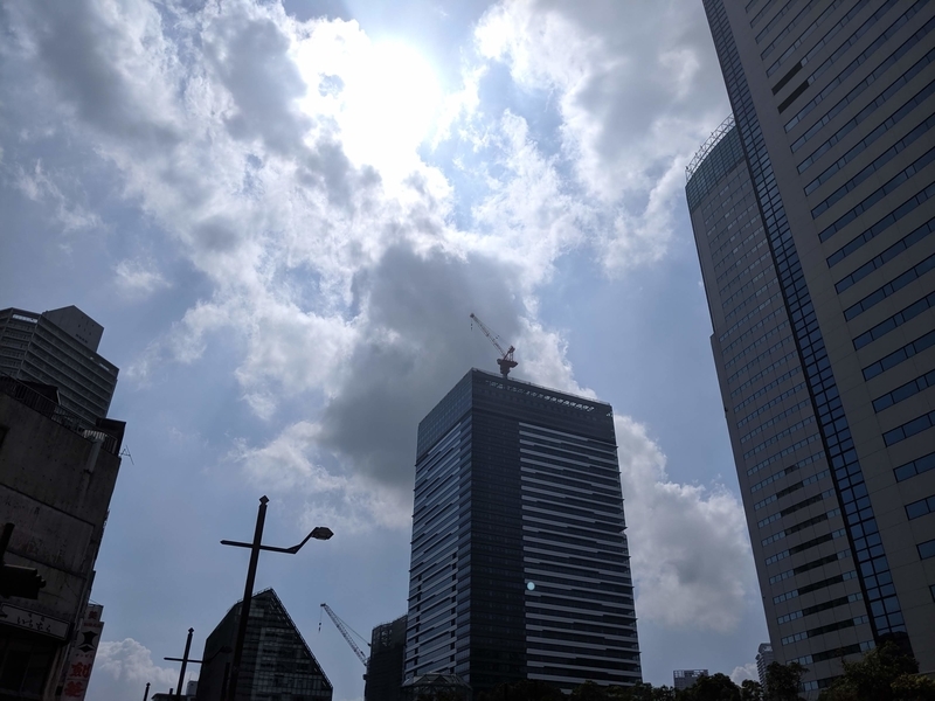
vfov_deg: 51.4
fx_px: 729
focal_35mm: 27
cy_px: 350
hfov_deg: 65.3
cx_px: 468
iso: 80
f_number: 1.8
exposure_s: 1/23256
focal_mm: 4.44
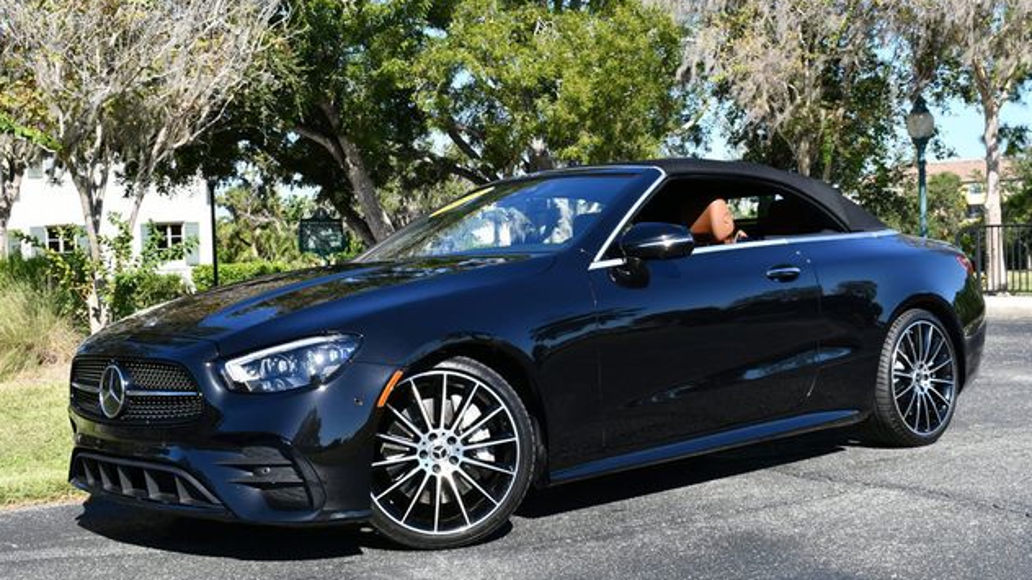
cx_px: 511
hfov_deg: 40.6
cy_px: 258
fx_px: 1395
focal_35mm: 51
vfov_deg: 23.5
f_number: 8
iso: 140
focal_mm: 24
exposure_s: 1/250
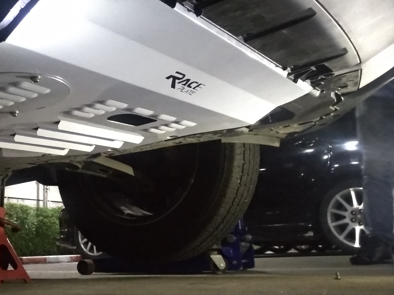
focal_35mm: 37
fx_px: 421
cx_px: 67
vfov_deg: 38.6
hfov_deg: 46.9
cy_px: 128
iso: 6400
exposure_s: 1/17
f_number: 2.2
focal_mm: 3.81
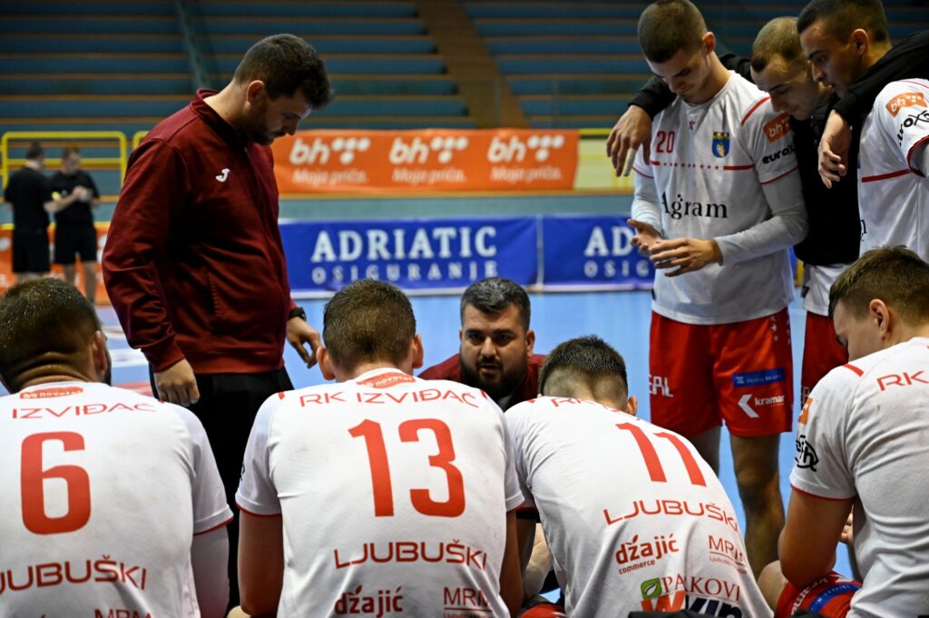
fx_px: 1805
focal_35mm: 70
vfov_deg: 19.4
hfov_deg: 28.9
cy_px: 309
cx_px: 464
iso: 4000
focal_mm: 70
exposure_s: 1/320
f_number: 4
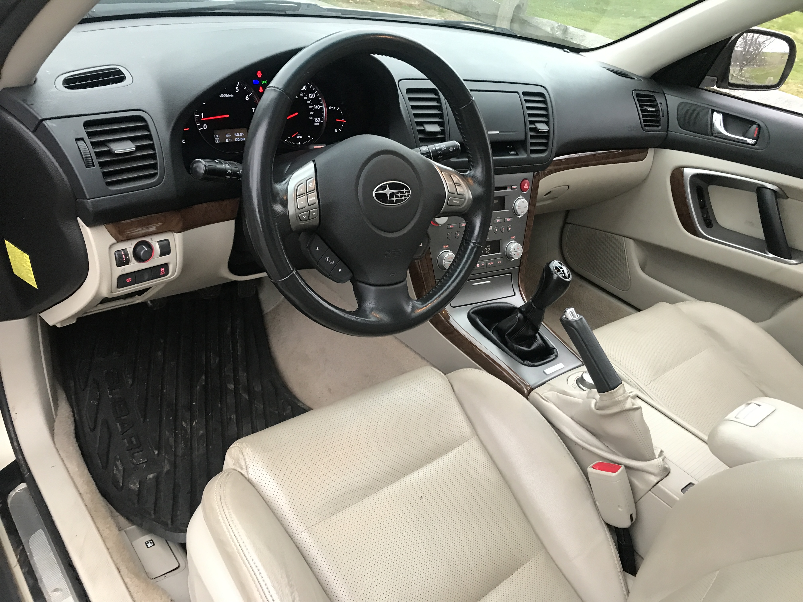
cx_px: 402
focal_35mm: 28
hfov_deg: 63.4
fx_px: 650
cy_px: 301
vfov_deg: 49.7
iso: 50
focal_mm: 3.99
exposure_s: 1/15
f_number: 1.8
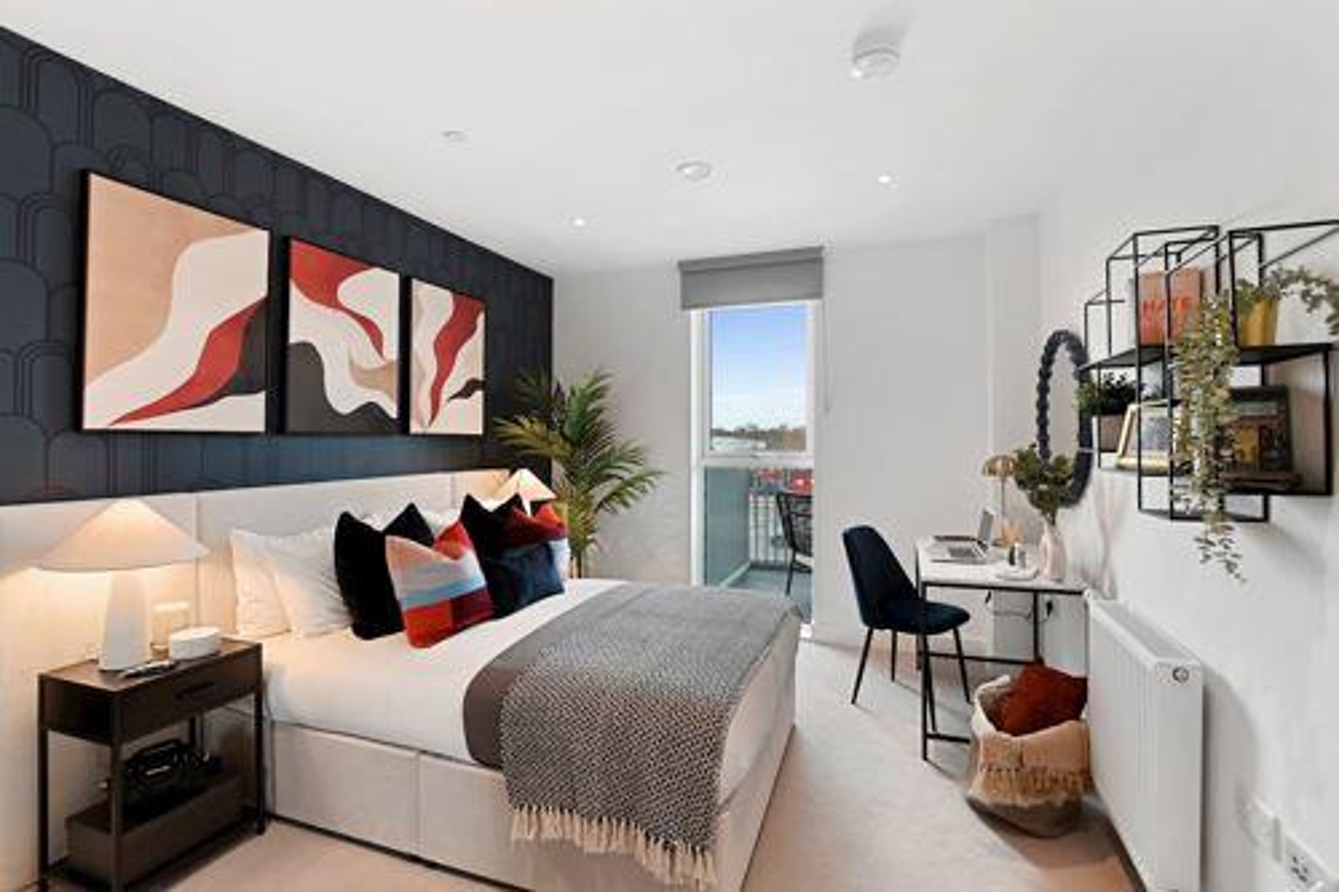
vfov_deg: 77.3
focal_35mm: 15
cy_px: 446
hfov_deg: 100.4
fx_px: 558
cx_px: 670
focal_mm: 10
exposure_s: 1/2.5
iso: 320
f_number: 5.6
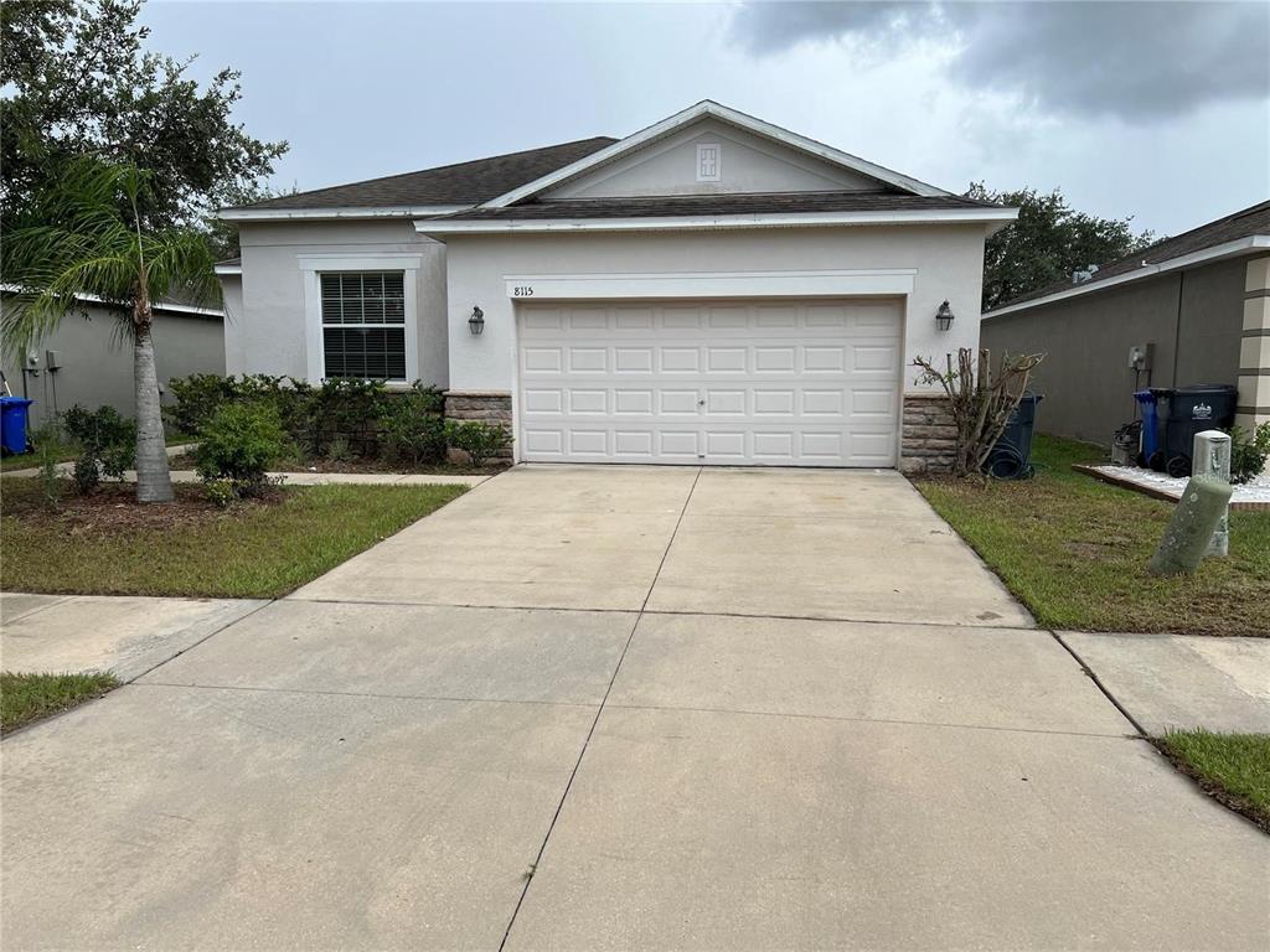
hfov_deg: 67.3
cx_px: 635
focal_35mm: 26
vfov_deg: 53.1
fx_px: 954
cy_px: 476
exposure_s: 1/2994
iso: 50
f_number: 1.5
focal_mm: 5.7
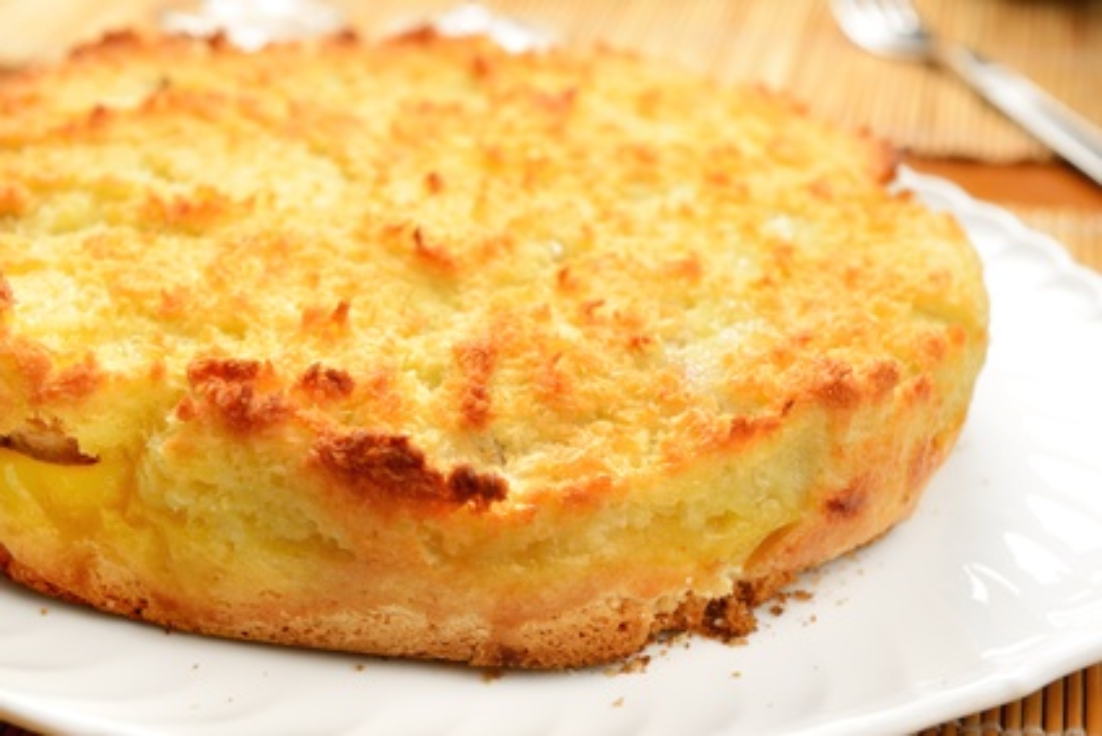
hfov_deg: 28.8
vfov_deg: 19.5
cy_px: 368
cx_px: 551
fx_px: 2143
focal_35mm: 70
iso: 100
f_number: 8
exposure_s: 1/125
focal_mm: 70
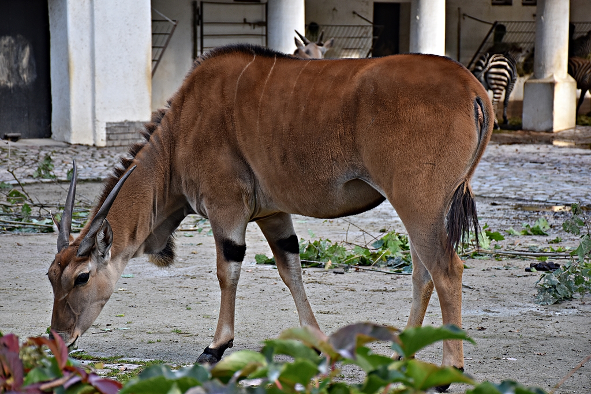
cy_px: 197
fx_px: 1970
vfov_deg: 11.4
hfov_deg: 17.1
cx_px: 296
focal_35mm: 120
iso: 640
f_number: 5.3
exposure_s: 1/250
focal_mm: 80
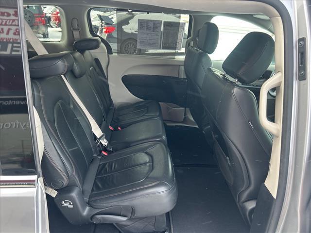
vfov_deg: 53.1
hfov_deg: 67.3
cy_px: 116
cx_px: 156
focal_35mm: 26
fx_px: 234
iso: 40
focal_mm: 5.7
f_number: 1.5
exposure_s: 1/121
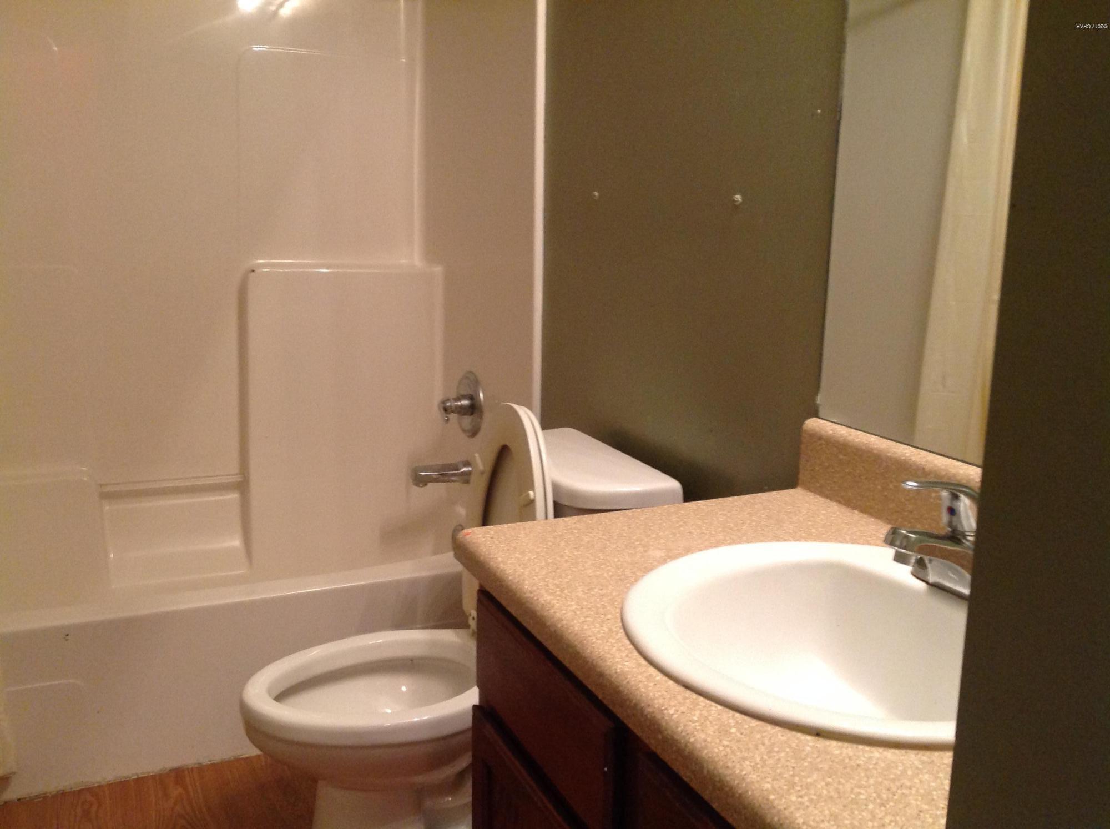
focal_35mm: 35
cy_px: 414
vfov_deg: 40.6
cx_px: 555
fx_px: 1120
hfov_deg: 52.7
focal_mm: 4.28
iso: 250
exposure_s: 1/15
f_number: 2.4
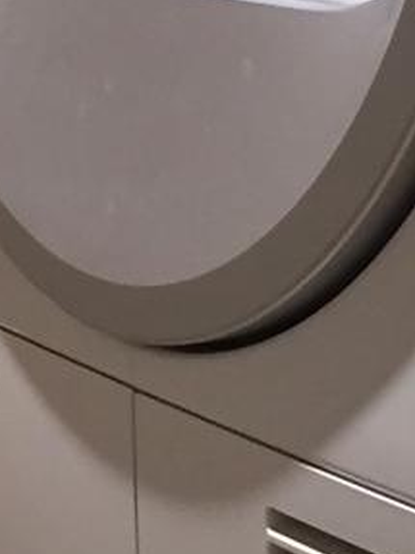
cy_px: 317
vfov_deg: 9.8
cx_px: -19
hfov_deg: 7.3
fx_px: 3231
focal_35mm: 202
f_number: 2.2
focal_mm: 4.15
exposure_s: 1/30
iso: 64
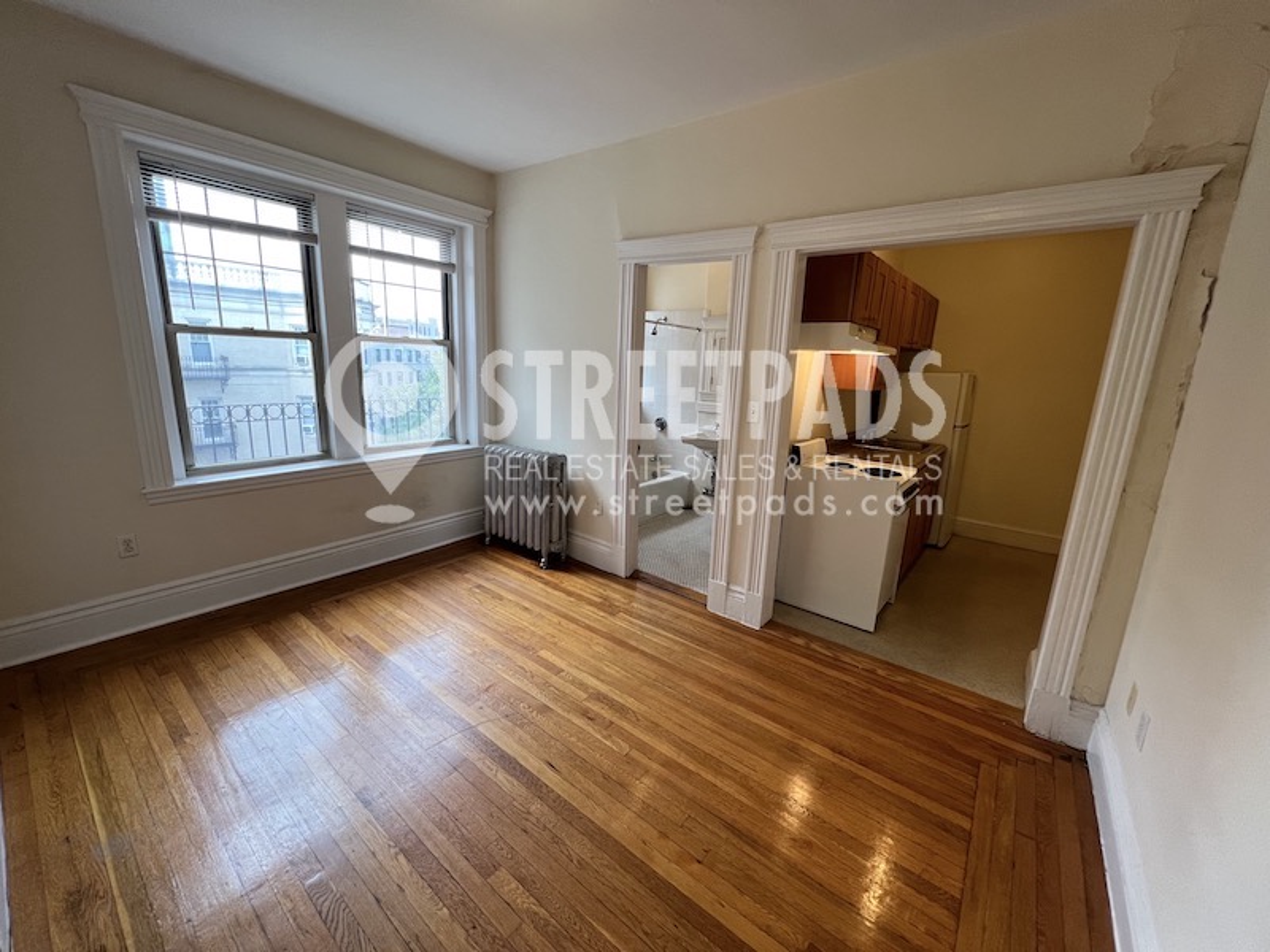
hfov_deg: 106.2
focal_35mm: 13
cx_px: 635
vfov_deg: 89.9
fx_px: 477
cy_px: 476
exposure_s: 1/120
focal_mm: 1.57
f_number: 1.8
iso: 125
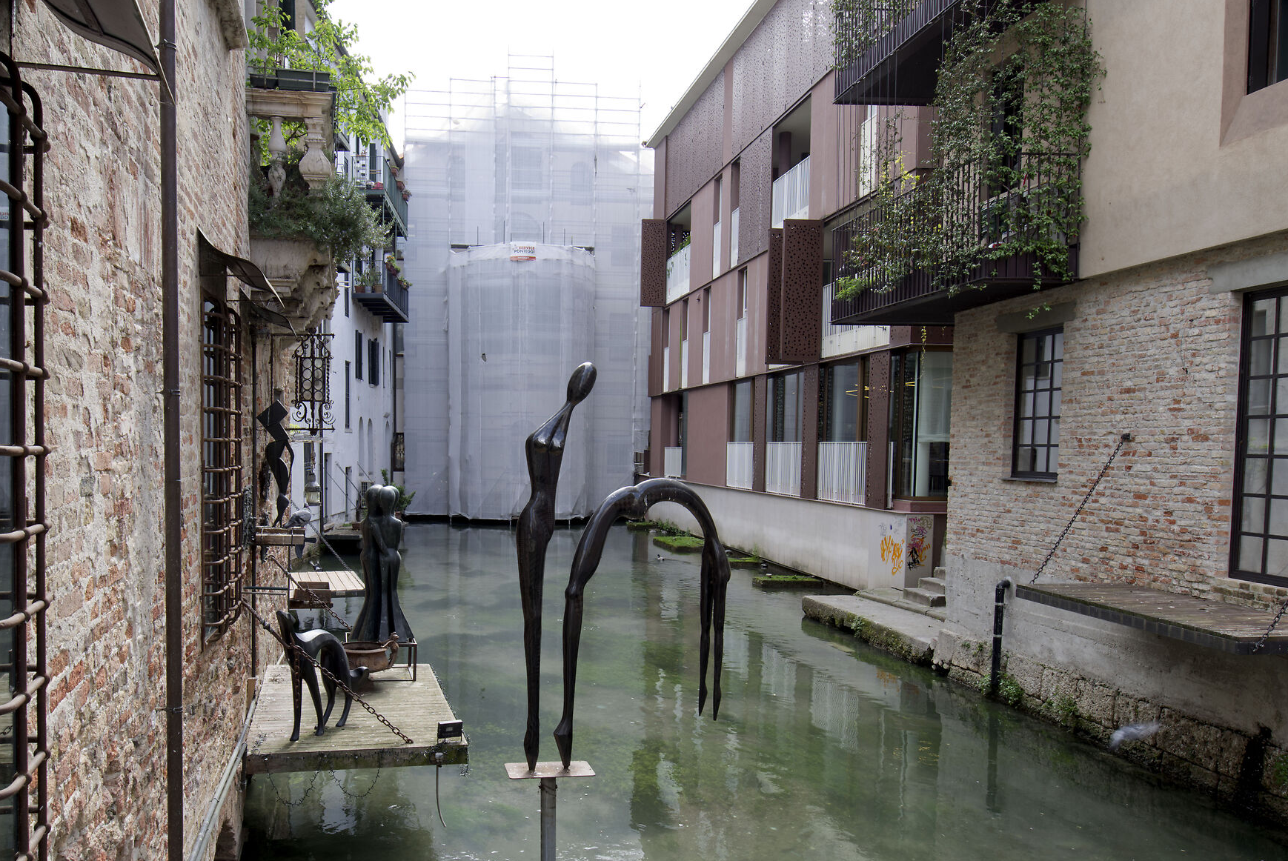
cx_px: 530
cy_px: 515
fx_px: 1038
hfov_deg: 63.2
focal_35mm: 29
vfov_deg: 44.8
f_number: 9
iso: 100
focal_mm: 21
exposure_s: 1/50
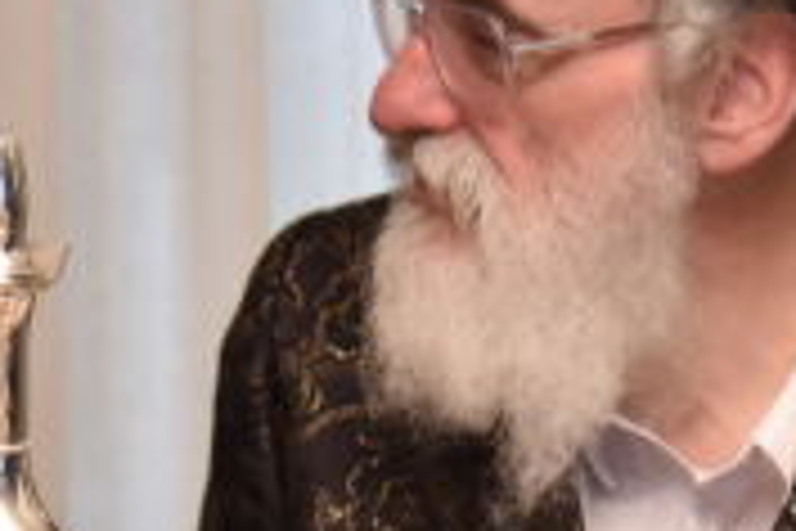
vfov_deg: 3.0
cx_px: -198
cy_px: 254
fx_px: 9971
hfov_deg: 4.6
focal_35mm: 451
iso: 1600
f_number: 4
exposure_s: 1/100
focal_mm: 78
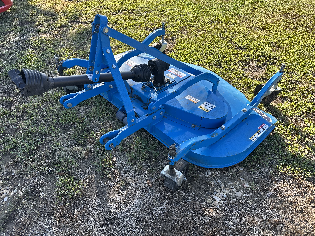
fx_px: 218
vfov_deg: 56.8
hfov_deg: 71.6
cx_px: 158
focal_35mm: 24
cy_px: 118
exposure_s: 1/879
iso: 80
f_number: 1.78
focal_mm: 6.86
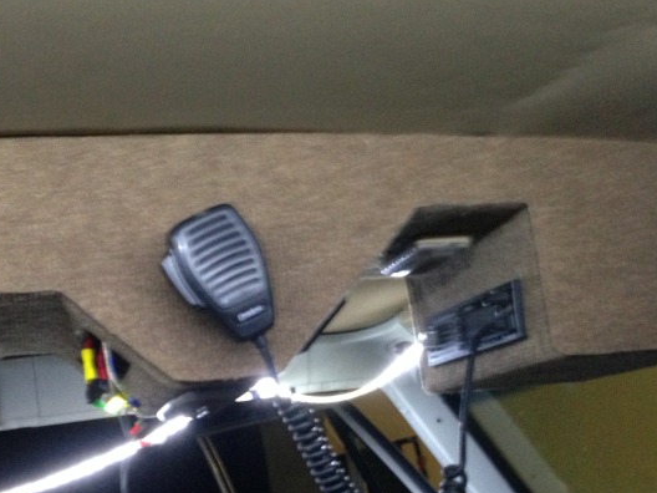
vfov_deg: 28.8
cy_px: 342
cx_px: 261
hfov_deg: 38.0
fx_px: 949
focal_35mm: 50
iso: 400
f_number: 2.4
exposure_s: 1/20
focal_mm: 4.1
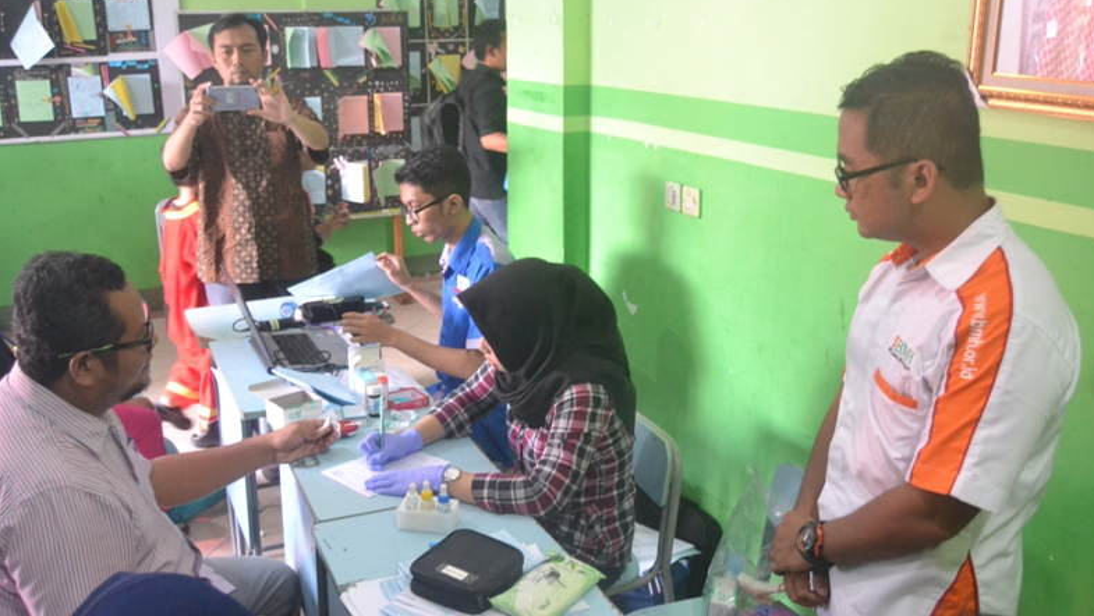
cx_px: 556
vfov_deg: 36.7
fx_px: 928
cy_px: 318
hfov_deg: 61.0
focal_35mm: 32
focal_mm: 20
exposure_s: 1/60
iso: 3200
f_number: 3.5
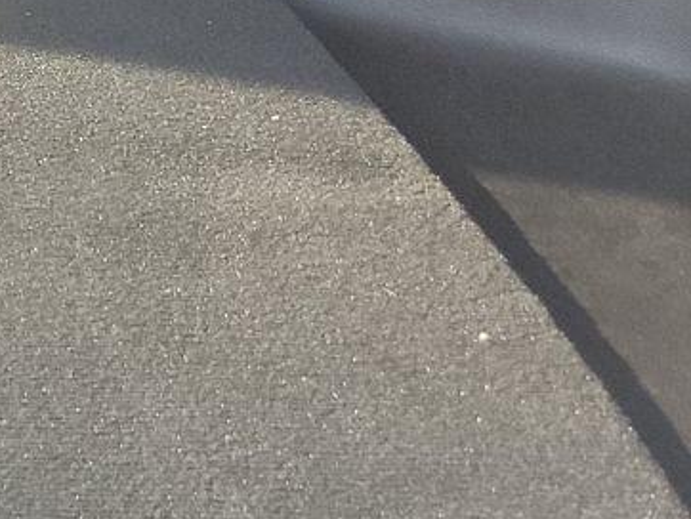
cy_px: -439
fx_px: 2117
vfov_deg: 12.6
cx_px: -834
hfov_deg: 14.3
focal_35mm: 106
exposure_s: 1/59
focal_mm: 6.7
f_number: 1.8
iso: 70
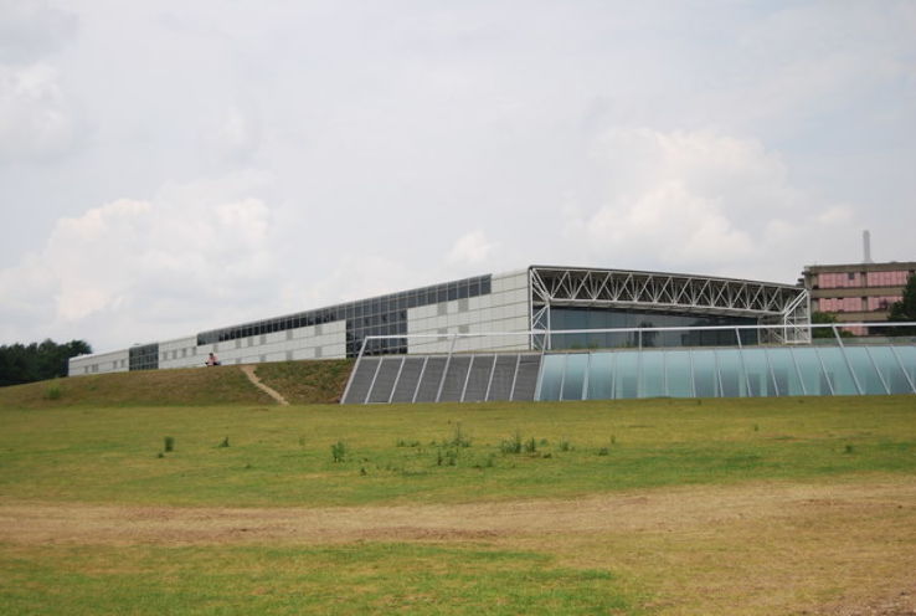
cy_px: 308
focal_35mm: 51
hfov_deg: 38.8
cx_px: 458
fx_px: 1301
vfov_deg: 26.6
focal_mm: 34
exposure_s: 1/1000
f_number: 4.5
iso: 110
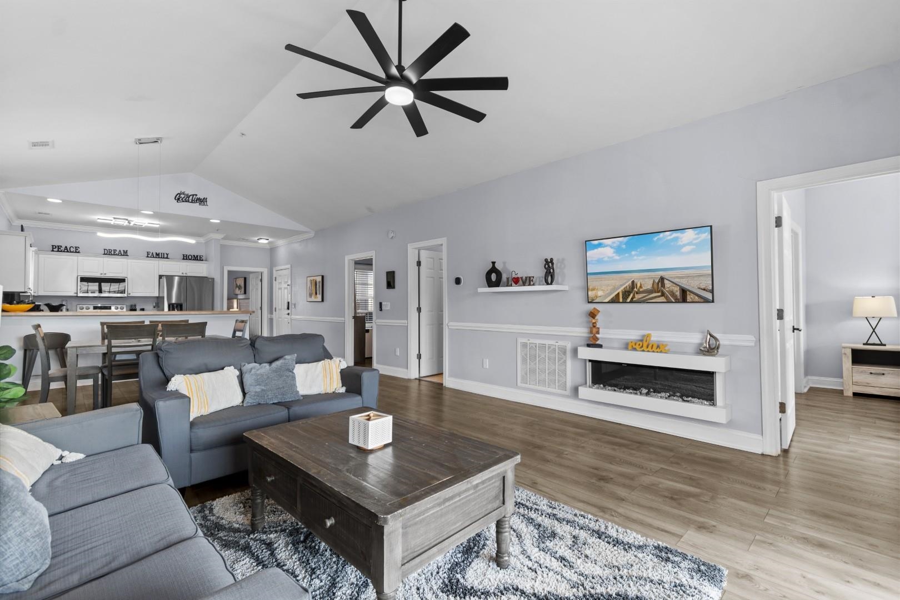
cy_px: 300
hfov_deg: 100.4
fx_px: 375
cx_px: 450
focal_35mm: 15
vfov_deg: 77.3
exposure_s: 1/6
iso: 100
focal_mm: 10
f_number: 4.5
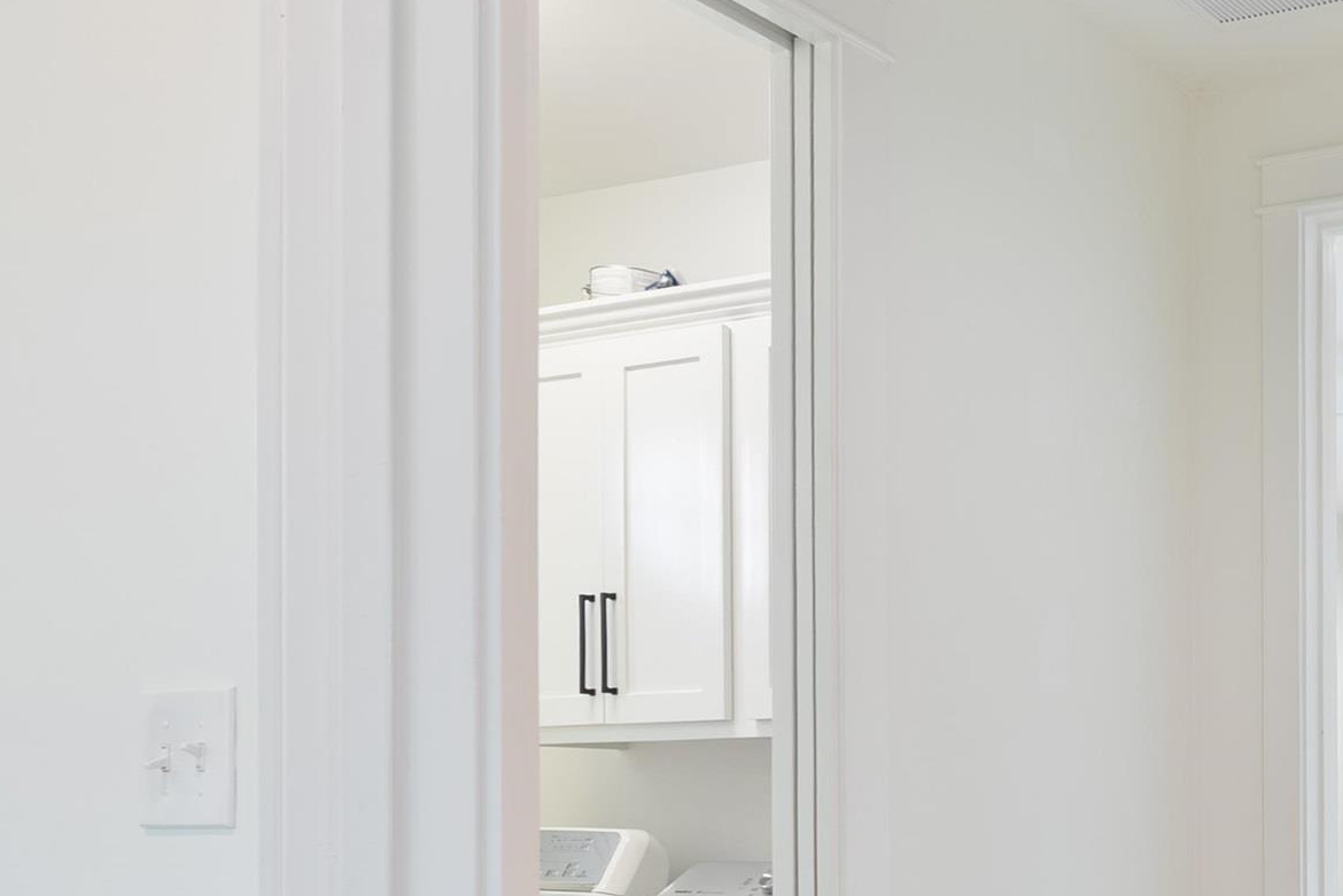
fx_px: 1567
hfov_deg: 34.8
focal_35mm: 42
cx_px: 1682
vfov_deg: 30.4
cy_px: 823
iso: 250
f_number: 9
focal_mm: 16
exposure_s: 1/3
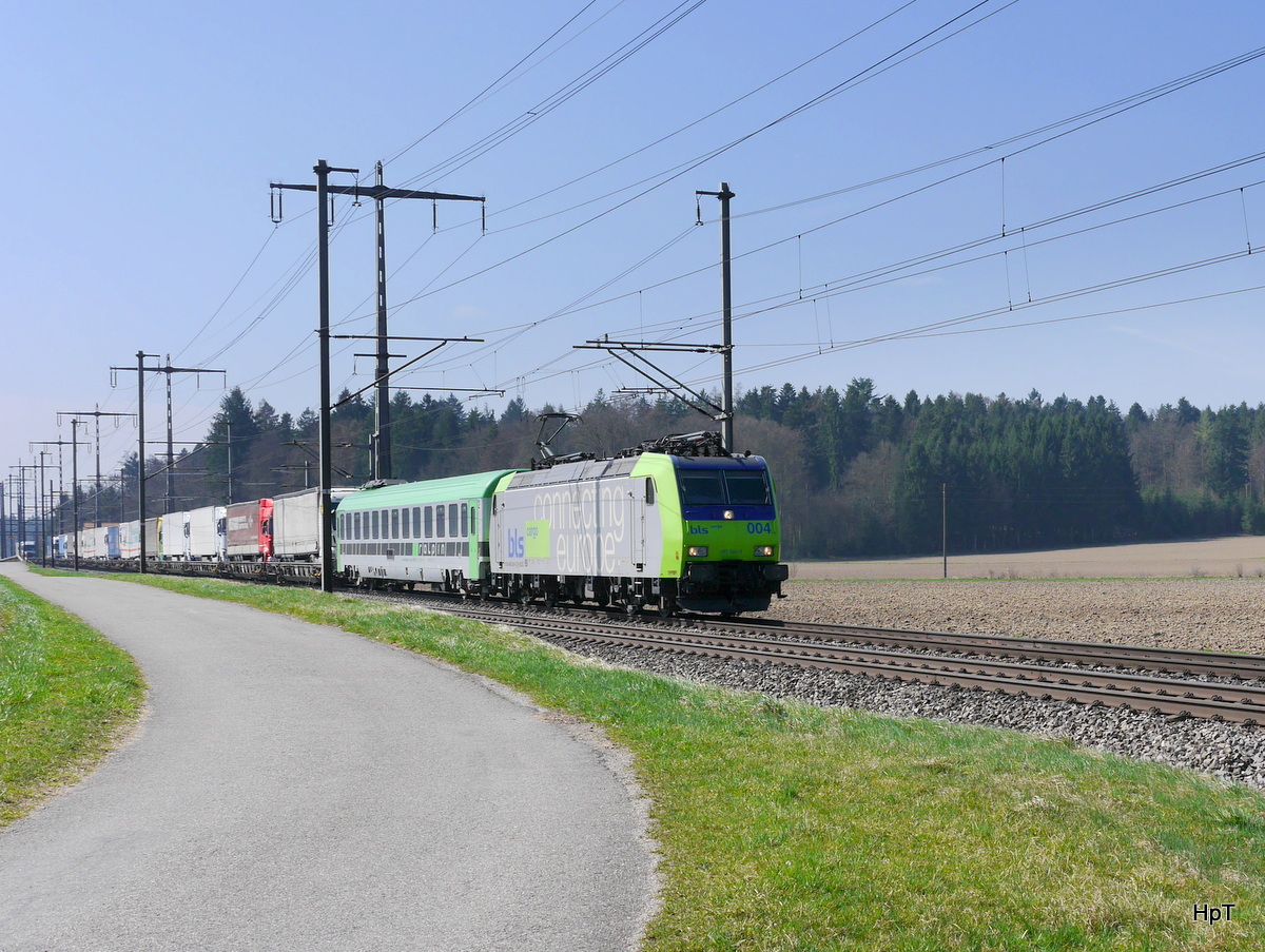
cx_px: 632
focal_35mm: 40
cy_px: 476
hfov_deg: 46.7
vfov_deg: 36.0
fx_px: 1464
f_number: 9
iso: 160
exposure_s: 1/400
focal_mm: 20
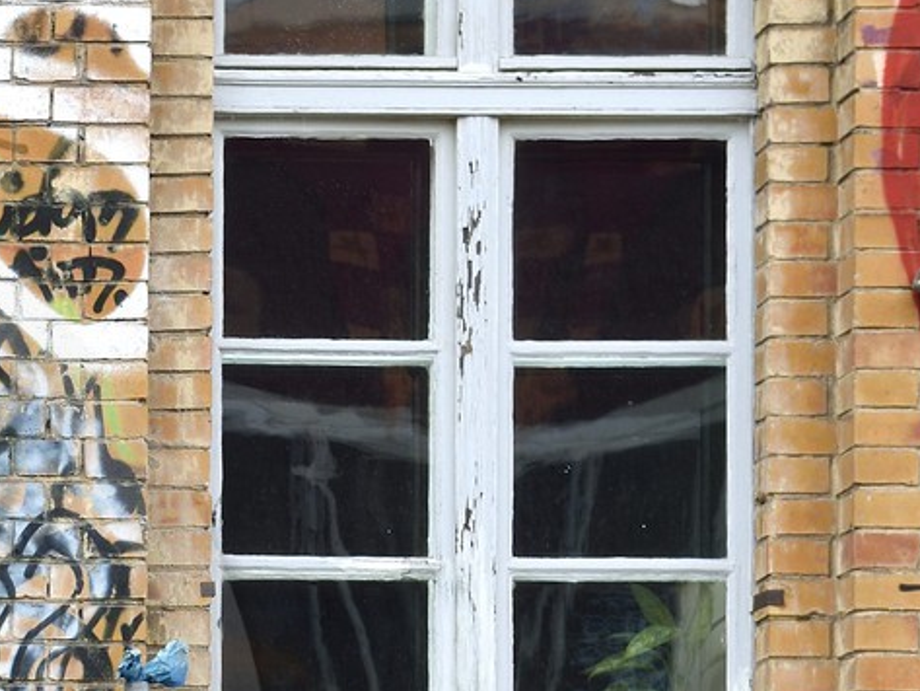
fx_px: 5184
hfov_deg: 9.8
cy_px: 872
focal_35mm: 195
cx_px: -523
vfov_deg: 7.5
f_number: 7.1
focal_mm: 60
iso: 400
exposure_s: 1/250
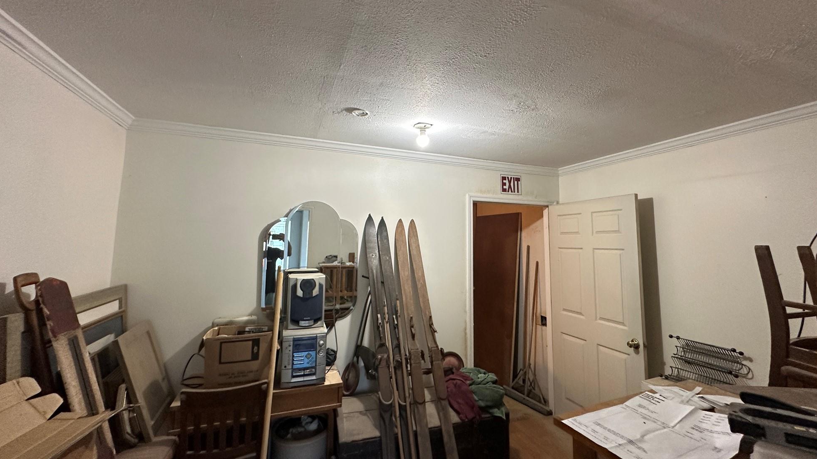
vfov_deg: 66.9
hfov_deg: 99.3
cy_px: 206
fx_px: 347
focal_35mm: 16
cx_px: 420
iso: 250
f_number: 2.2
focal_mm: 2.22
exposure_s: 1/120
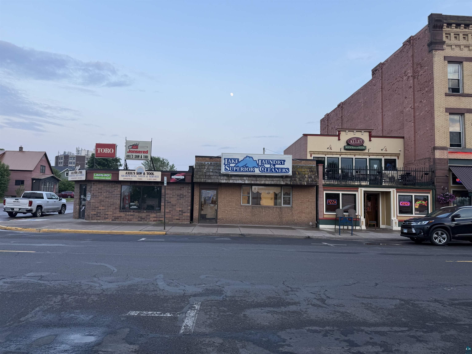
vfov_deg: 56.8
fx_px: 327
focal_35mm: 24
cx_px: 236
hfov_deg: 71.6
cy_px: 177
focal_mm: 6.76
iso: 80
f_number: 1.78
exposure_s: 1/344
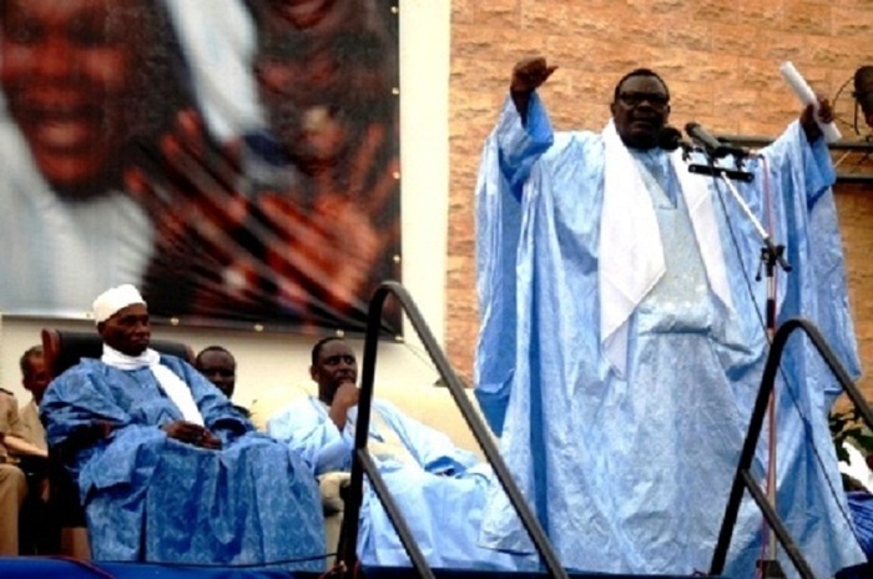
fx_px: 2977
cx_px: 436
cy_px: 290
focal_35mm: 123
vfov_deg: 11.1
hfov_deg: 16.7
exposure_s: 1/500
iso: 200
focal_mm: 82
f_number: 4
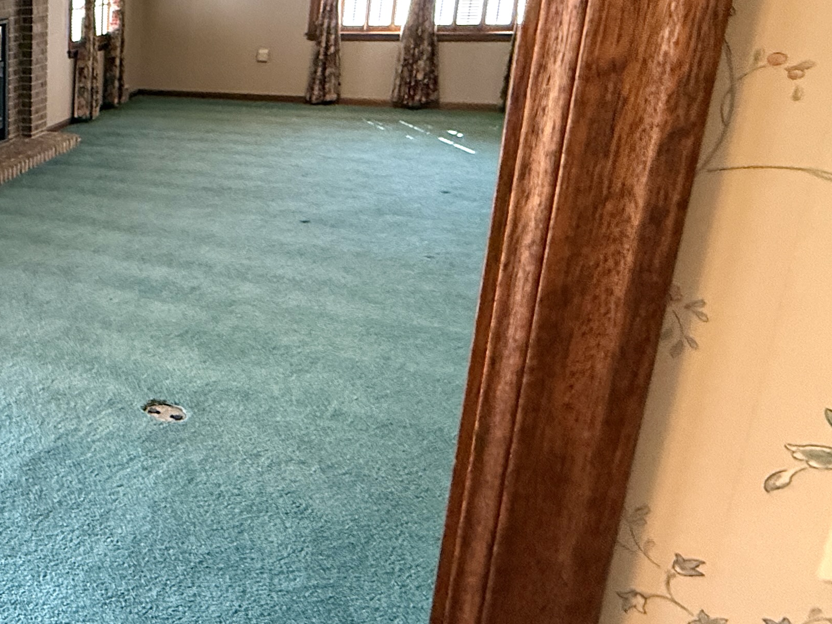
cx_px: -159
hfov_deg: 39.0
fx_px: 841
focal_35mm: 35
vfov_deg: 40.0
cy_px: 191
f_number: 2.2
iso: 400
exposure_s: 1/60
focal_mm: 2.22
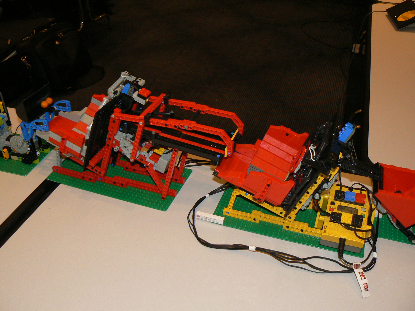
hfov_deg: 51.4
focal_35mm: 36
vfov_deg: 39.7
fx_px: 432
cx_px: 208
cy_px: 156
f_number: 2.8
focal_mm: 6
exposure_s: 1/25
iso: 100
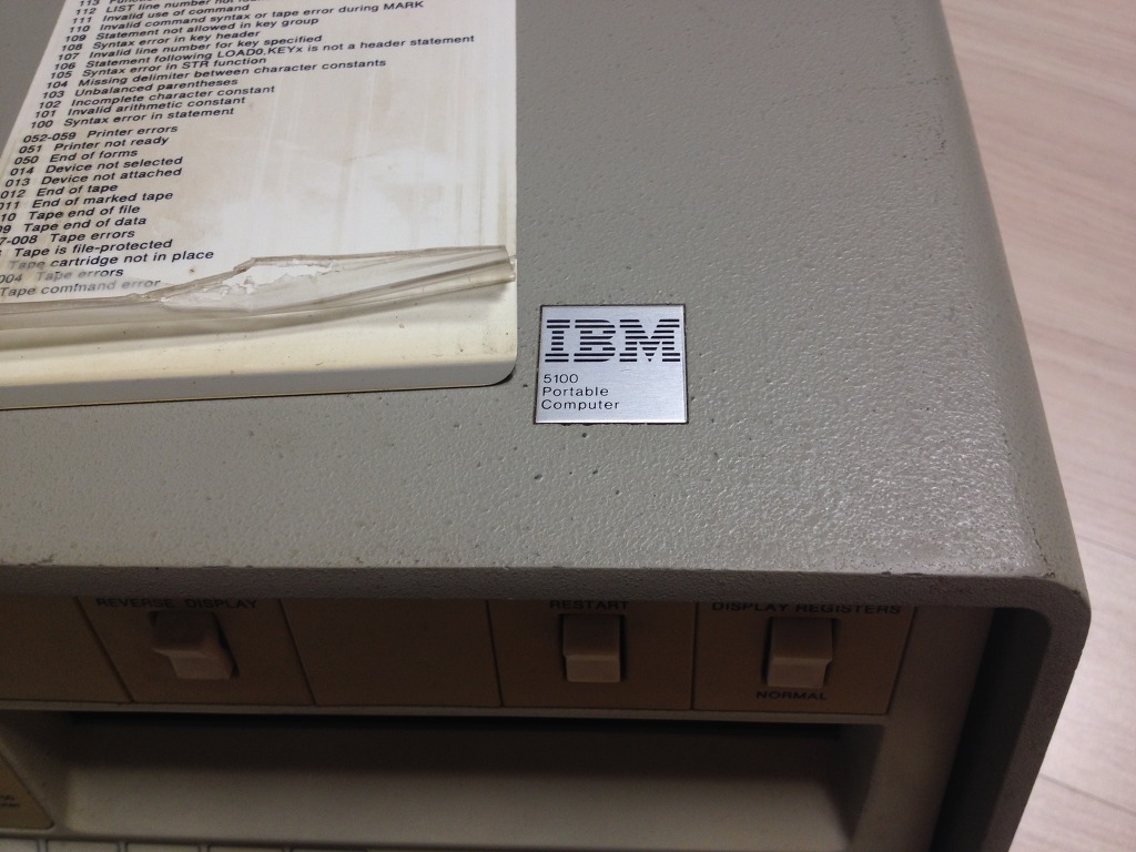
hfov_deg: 52.6
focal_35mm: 35
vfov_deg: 40.7
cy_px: 426
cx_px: 568
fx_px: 1149
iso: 50
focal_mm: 4.28
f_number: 2.4
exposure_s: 1/30
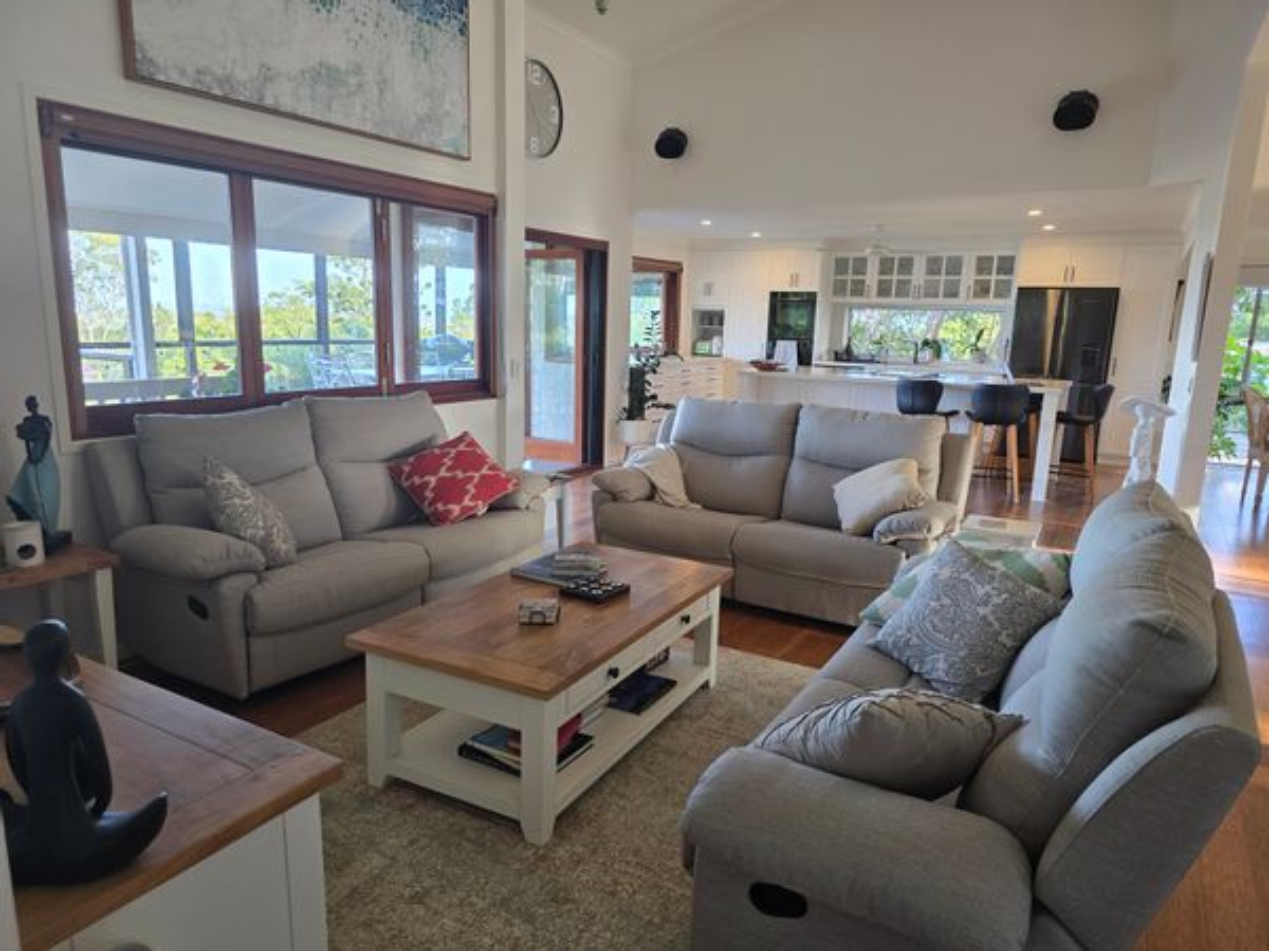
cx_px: 634
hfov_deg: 73.9
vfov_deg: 58.9
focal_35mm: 23
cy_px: 476
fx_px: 843
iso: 100
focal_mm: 6.3
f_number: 1.7
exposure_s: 1/100
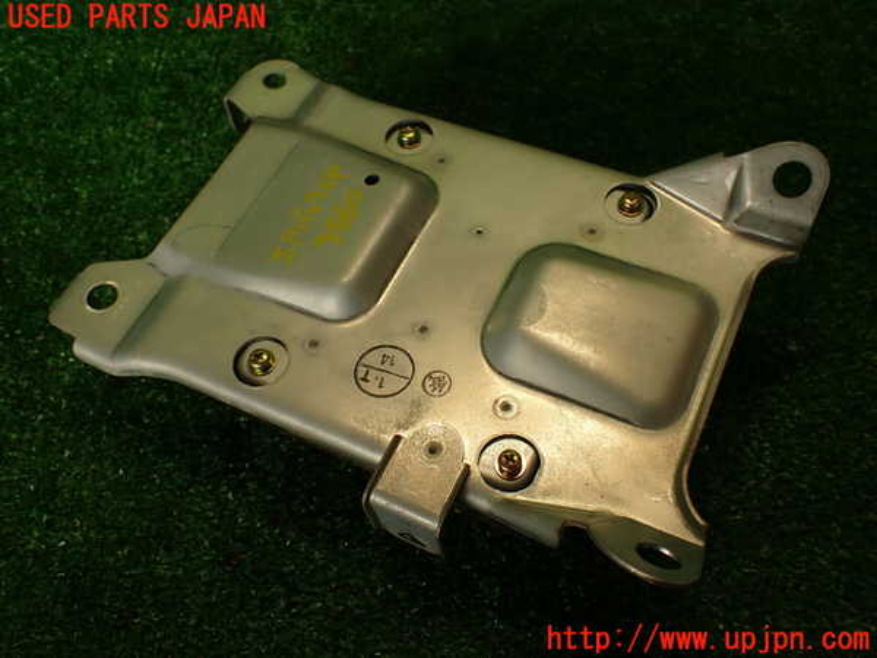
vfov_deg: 44.2
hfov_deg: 56.8
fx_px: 811
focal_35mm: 32
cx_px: 438
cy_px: 329
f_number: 2.4
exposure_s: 1/80
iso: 100
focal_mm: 5.79
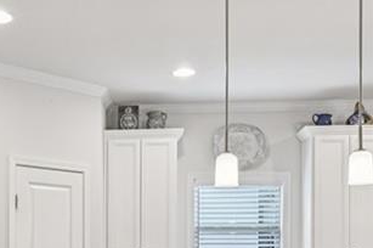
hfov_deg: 32.8
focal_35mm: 60
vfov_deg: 21.6
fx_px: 621
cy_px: 257
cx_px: 91
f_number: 8
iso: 800
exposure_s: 1/13
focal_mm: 18
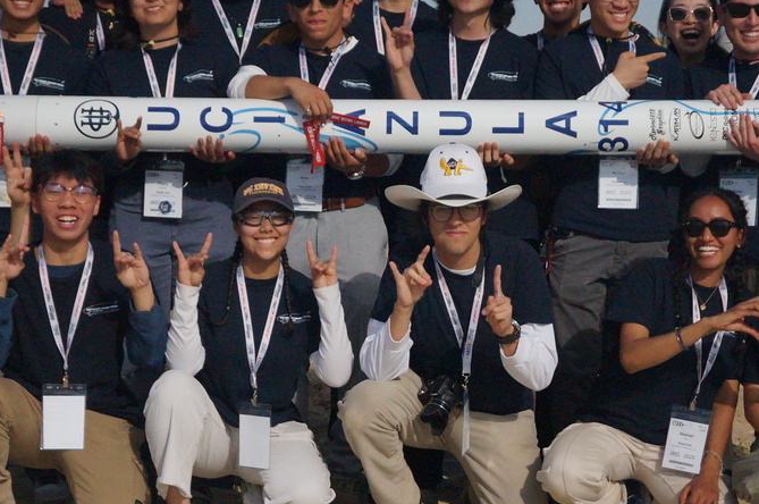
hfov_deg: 20.1
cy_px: 224
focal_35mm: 102
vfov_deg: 13.4
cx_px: 389
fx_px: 2146
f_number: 4.5
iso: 2500
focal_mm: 37
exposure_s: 1/160
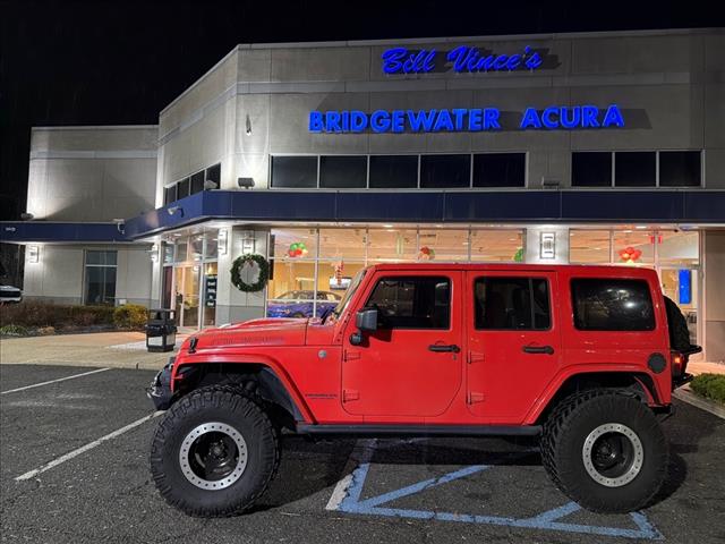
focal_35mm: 24
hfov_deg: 71.6
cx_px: 362
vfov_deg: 56.8
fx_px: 503
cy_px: 272
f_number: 1.78
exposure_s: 1/40
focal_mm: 6.76
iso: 640
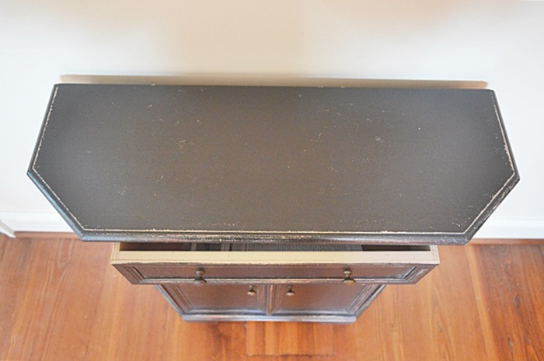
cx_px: 272
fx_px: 408
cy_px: 180
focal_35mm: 27
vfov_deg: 47.8
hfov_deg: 67.4
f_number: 3.5
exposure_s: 1/15
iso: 2500
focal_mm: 18
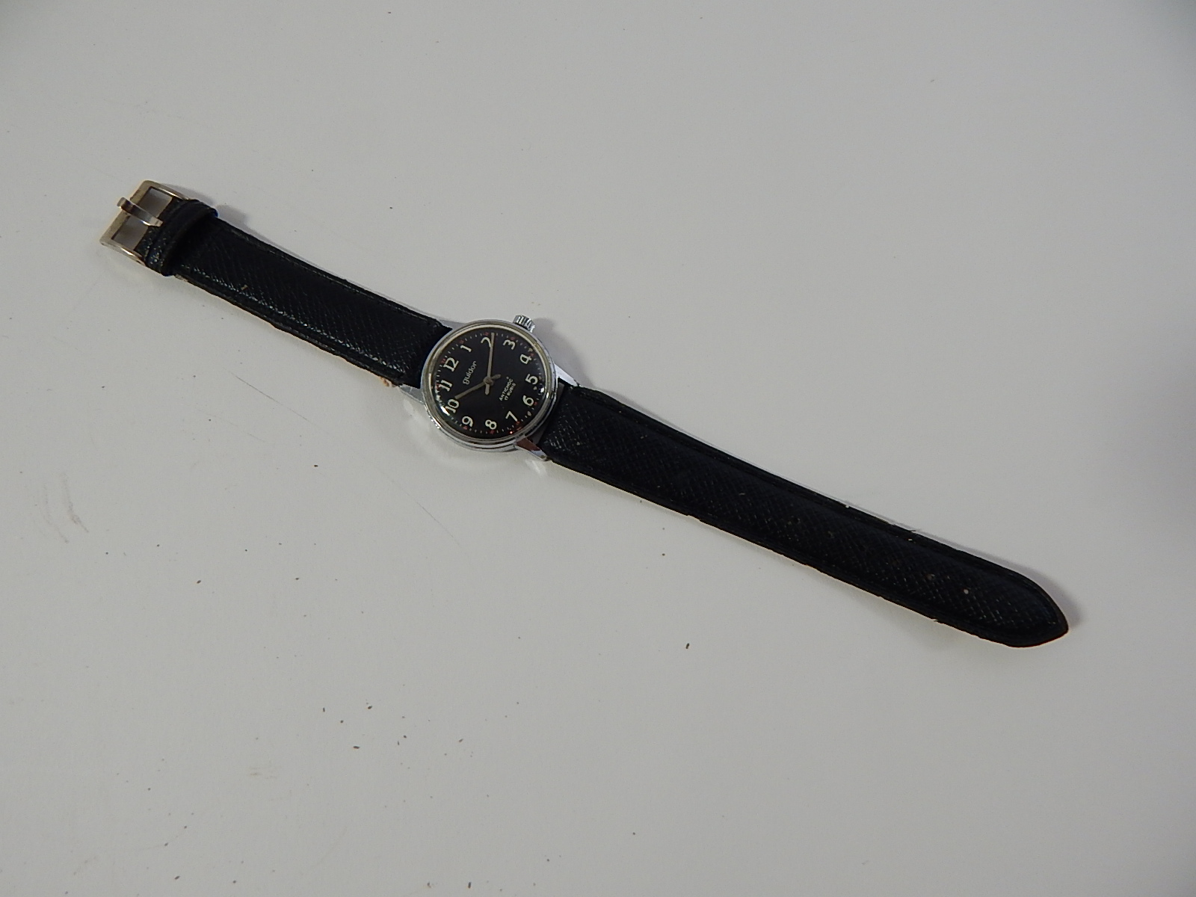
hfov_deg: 76.4
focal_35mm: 22
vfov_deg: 61.1
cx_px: 598
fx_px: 760
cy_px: 448
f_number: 3
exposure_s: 1/30
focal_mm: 4
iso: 140
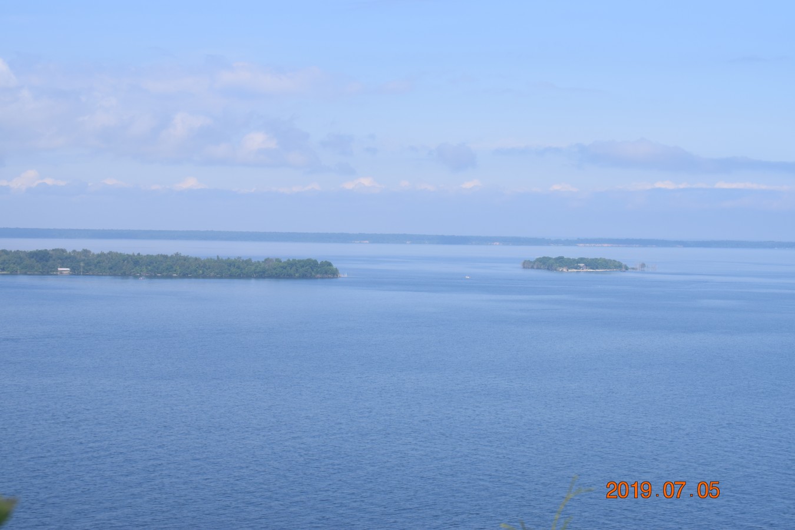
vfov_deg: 16.6
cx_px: 398
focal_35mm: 82
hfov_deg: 24.6
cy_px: 265
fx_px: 1822
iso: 200
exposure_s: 1/400
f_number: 10
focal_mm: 55
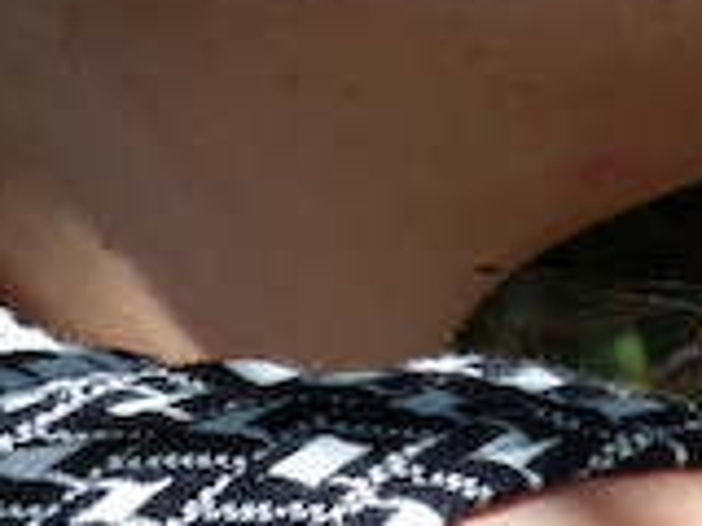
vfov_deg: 7.3
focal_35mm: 203
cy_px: 4
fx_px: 4117
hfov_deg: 9.5
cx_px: 1082
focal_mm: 10.9
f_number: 4
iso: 100
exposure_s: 1/160
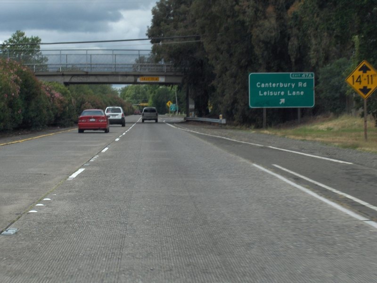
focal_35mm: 117
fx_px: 1274
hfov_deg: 16.8
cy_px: 142
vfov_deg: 12.7
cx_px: 188
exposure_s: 1/228
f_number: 8.4
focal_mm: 24
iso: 100
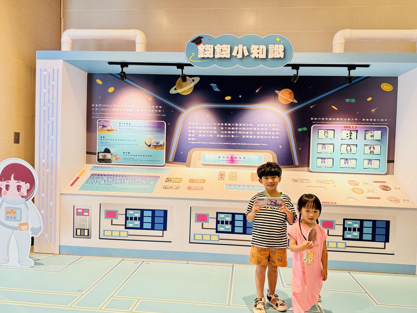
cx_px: 216
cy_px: 159
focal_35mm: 25
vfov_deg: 54.9
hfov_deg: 69.4
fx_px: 301
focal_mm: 6.76
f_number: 1.78
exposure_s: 1/60
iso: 250
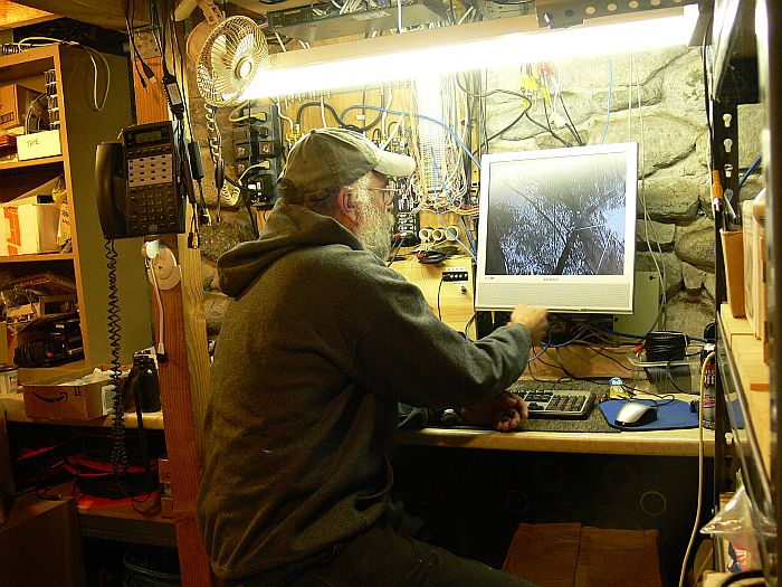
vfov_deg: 40.7
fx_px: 791
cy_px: 294
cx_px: 391
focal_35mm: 35
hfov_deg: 52.6
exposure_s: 1/15
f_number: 2.8
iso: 200
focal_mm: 7.4
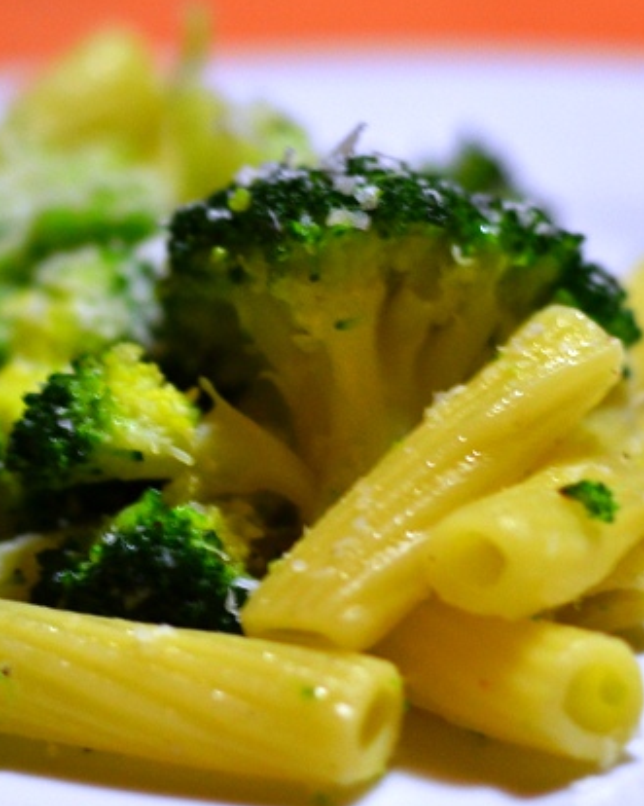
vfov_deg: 14.2
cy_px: 402
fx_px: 3241
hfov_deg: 11.3
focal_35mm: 136
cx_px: 142
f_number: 2.5
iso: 800
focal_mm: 50
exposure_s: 1/25
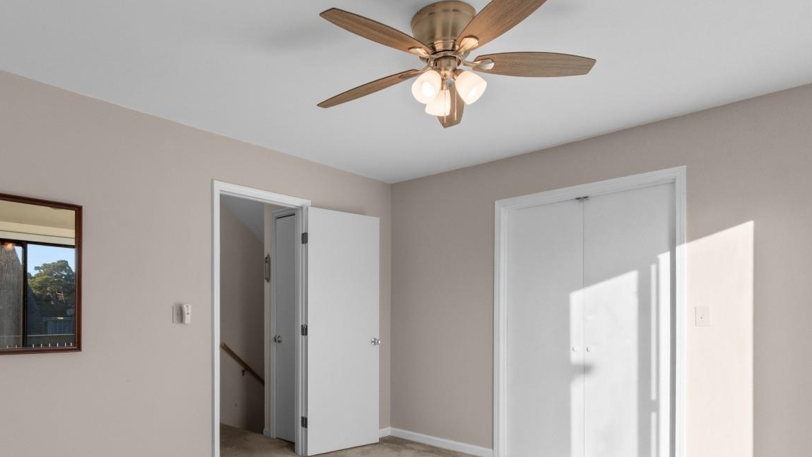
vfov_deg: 50.5
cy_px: 308
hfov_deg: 80.8
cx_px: 352
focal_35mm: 22
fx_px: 474
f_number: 4.5
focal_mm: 10
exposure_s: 1/13
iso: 100
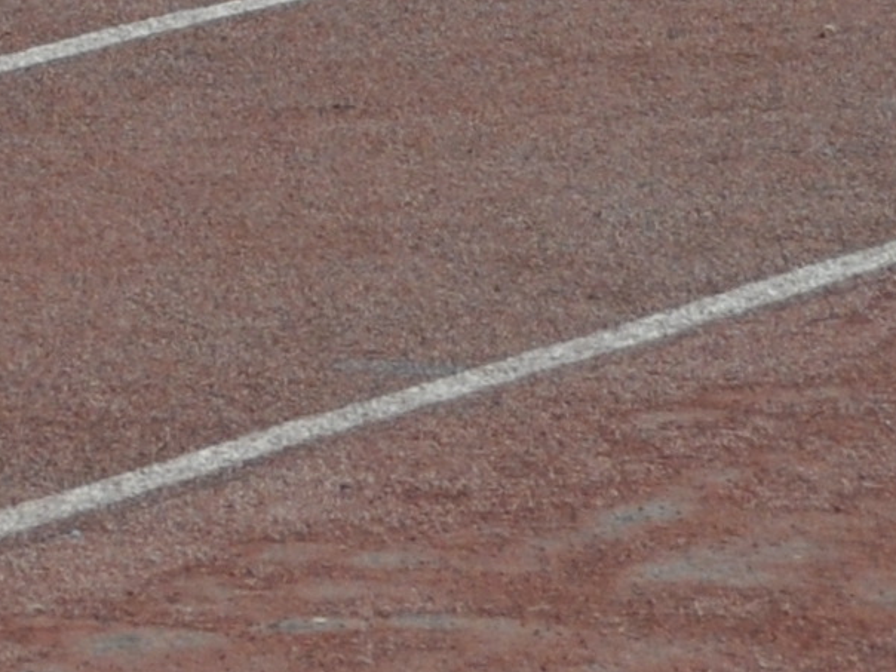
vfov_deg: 2.4
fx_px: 15893
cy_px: -1390
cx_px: -1482
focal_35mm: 614
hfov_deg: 3.2
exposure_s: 1/2000
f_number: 7.1
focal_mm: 60
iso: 400
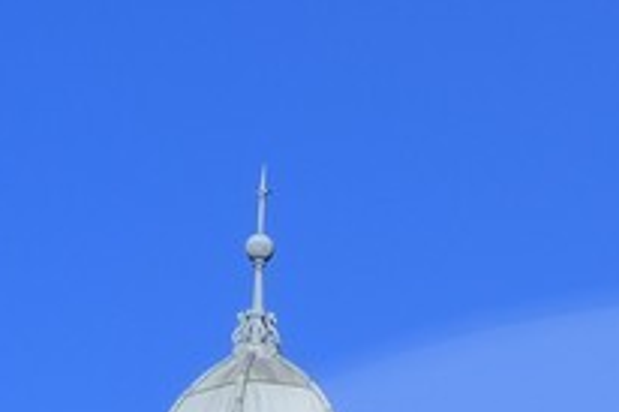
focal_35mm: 372
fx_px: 6391
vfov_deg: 3.5
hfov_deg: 5.5
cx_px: 784
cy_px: 1544
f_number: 13
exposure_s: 1/250
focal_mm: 48
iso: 200
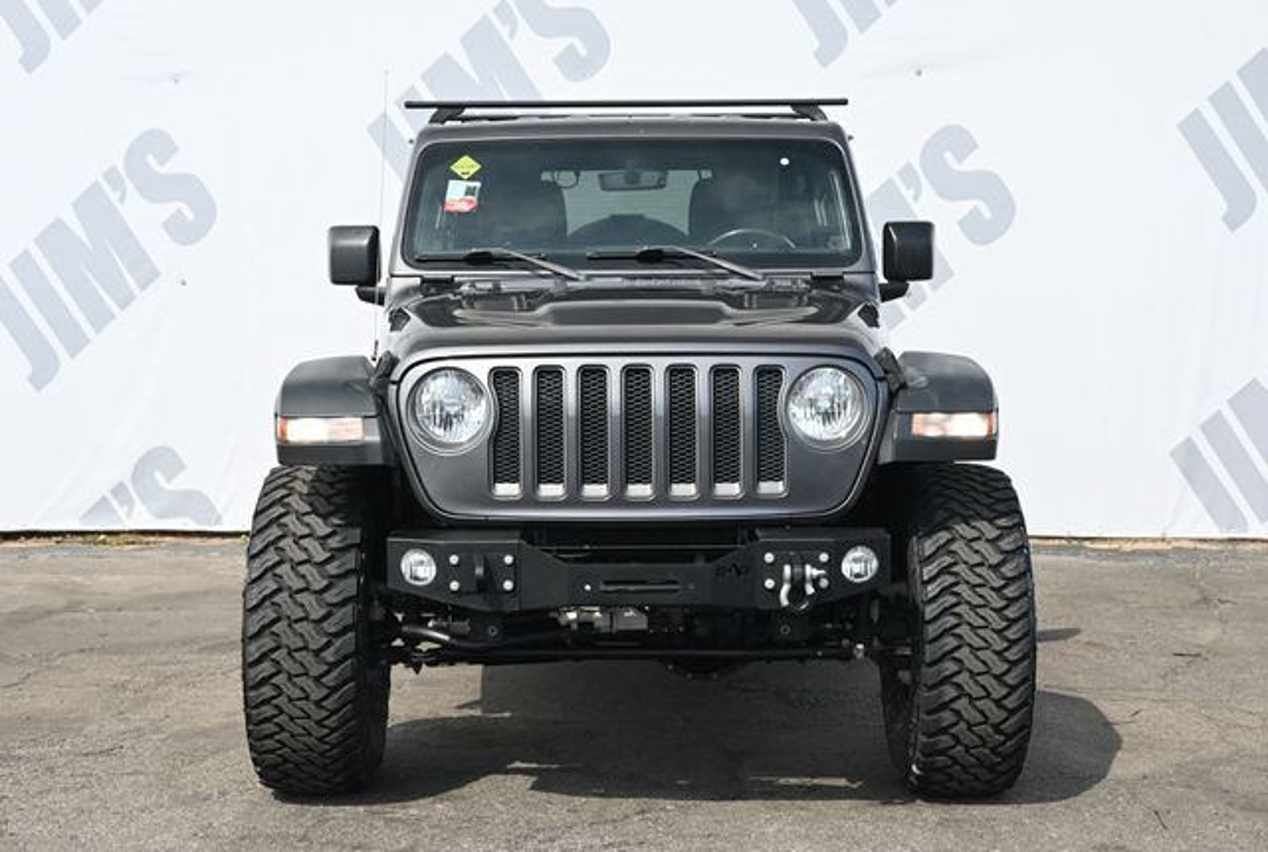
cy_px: 426
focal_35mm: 57
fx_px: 2012
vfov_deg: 23.9
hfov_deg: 35.0
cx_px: 634
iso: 180
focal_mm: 38
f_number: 5.6
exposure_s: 1/250
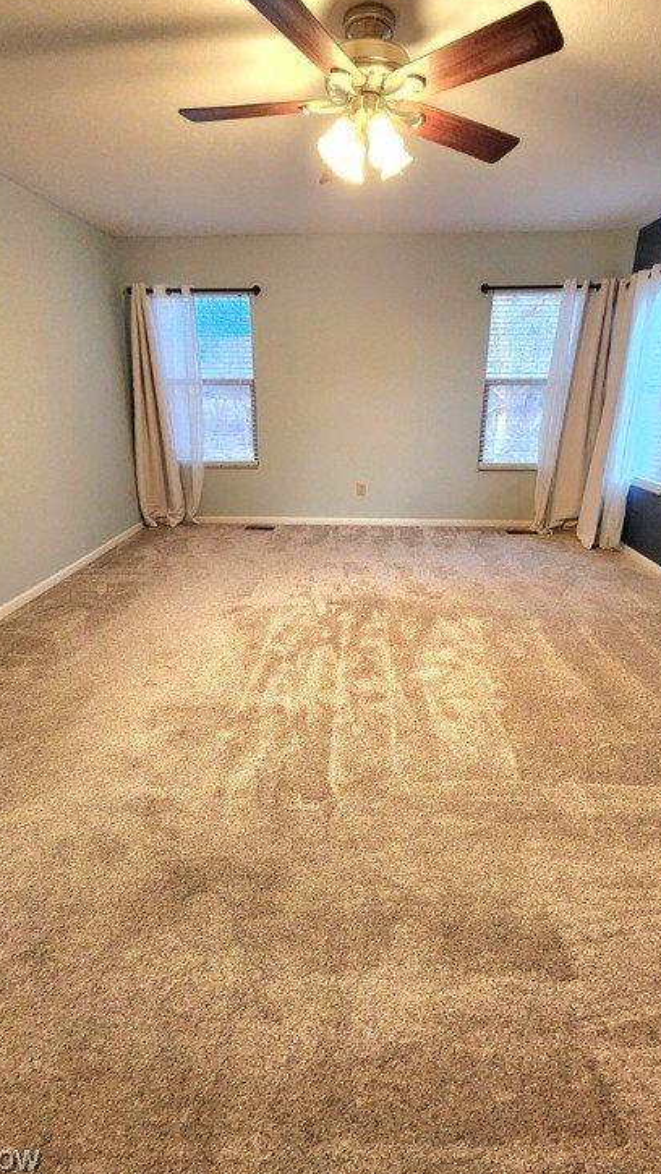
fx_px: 467
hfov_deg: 70.5
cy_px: 572
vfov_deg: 103.0
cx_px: 347
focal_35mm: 15
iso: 500
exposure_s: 1/30
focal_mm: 2.2
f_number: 2.2
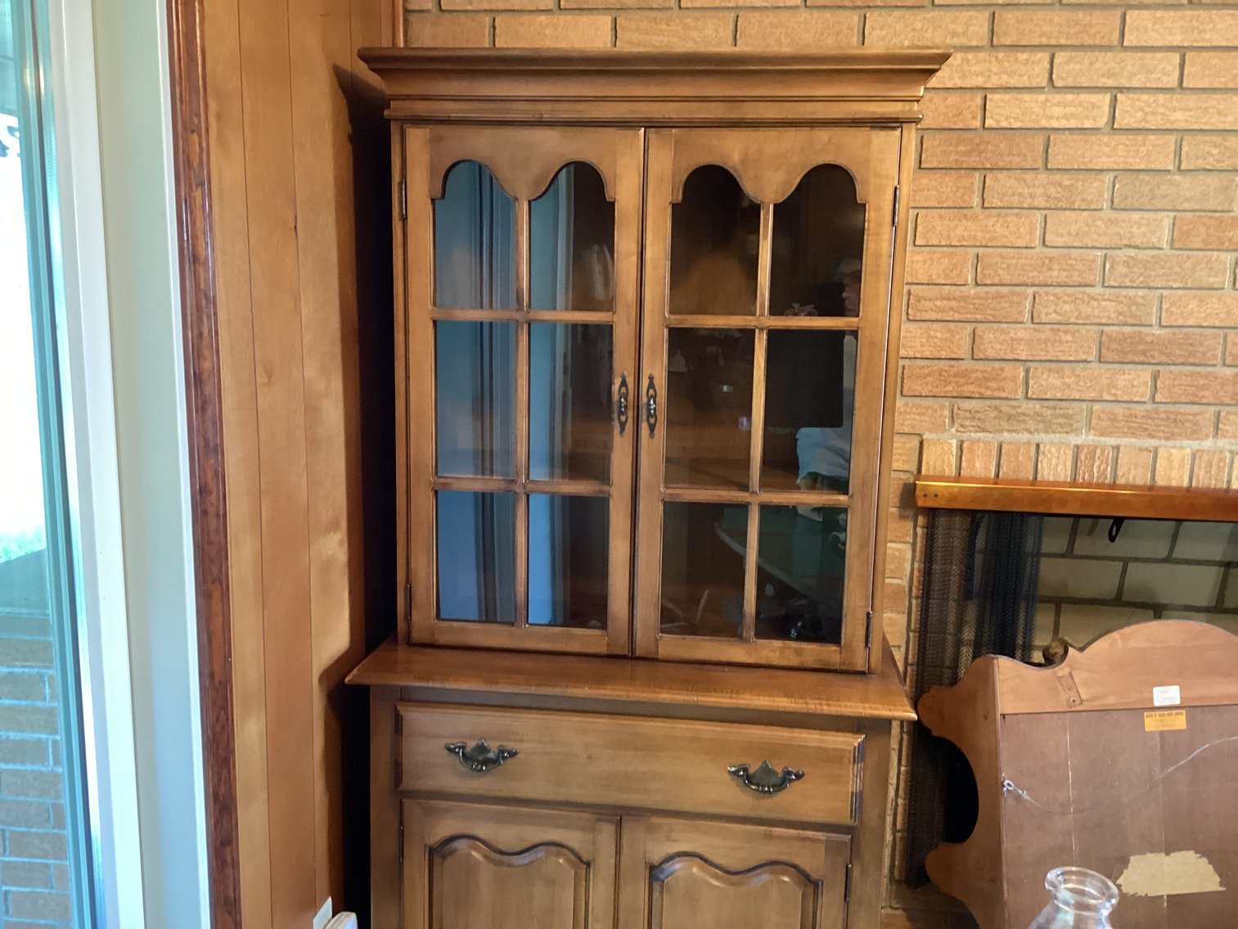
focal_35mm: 31
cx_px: 619
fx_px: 1109
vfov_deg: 45.4
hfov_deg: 58.3
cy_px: 464
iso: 400
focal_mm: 3.3
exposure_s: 1/30
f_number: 2.4
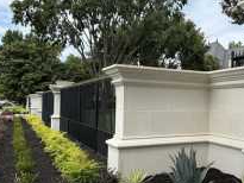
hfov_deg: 43.7
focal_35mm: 41
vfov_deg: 35.2
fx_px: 289
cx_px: 193
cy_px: 97
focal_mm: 6.9
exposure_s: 1/3717
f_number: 1.8
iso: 80
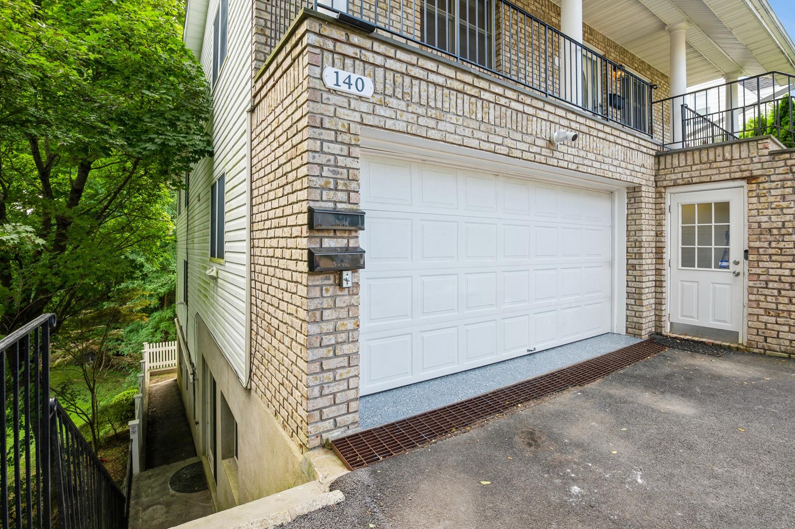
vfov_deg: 77.2
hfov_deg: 100.3
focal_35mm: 15
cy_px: 273
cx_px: 376
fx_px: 331
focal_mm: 14
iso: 200
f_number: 11
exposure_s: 1/30
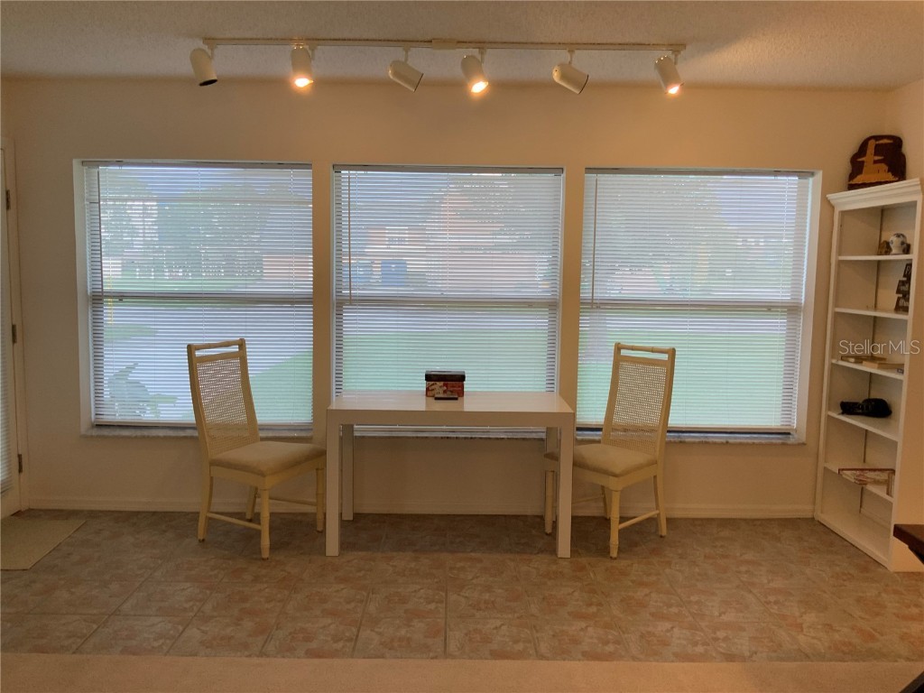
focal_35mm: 29
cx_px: 462
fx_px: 774
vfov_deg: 48.2
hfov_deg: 61.7
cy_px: 346
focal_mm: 3
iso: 50
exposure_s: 1/60
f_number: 1.8
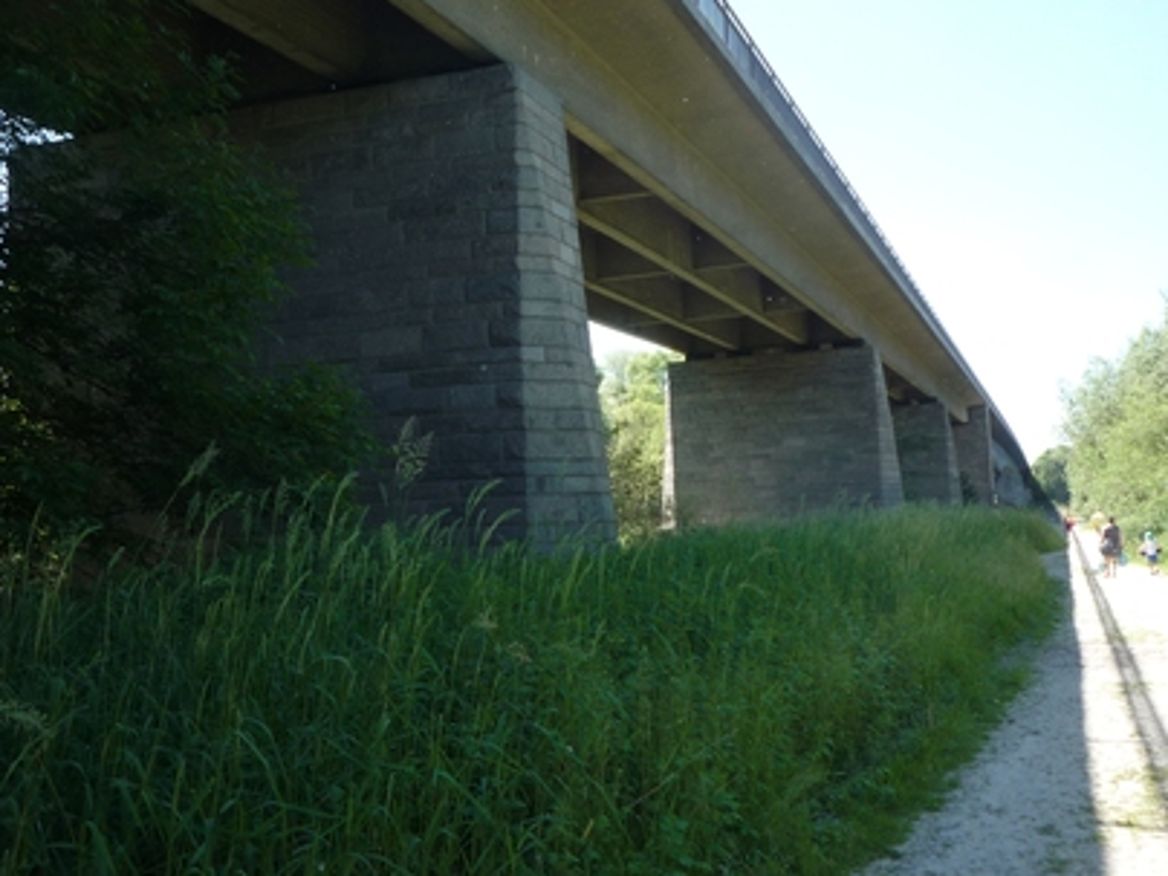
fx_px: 1282
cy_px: 434
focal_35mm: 38
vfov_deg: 37.7
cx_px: 636
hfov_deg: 48.9
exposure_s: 1/160
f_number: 4
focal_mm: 5.2
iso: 100
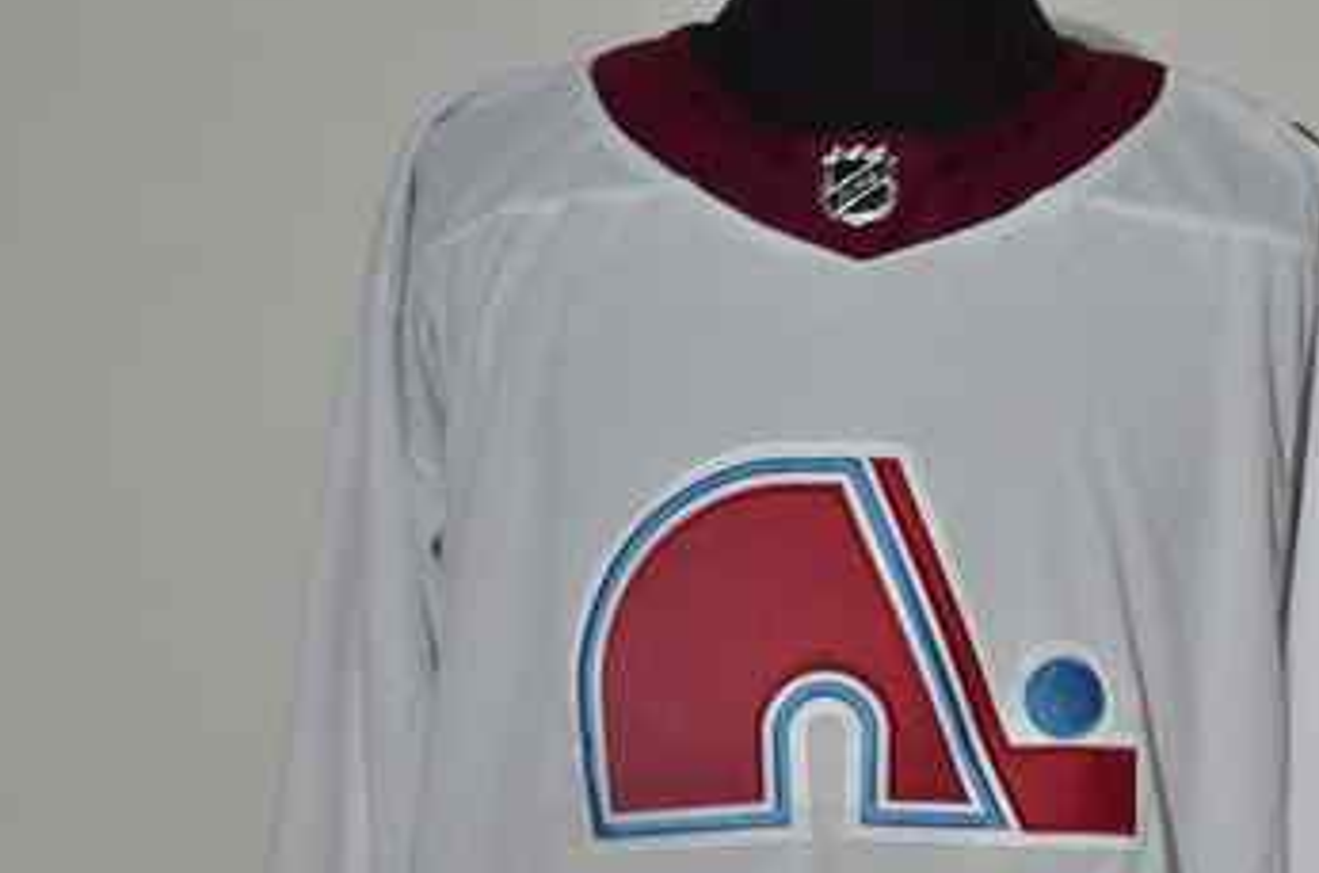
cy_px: 736
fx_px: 5708
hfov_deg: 13.0
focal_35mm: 156
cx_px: 1361
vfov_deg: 8.7
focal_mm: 45
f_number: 4.5
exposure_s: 1/50
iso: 4000
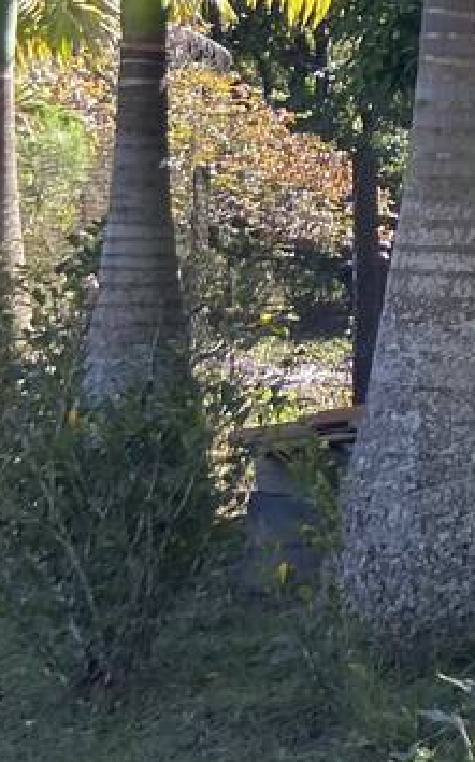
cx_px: 1500
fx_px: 2322
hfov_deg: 9.0
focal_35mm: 112
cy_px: 161
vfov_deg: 18.5
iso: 32
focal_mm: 4.25
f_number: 1.8
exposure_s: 1/402
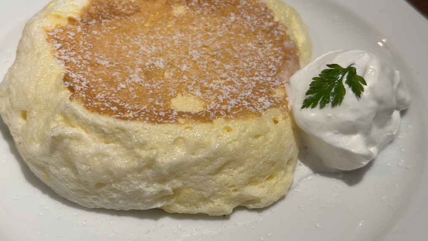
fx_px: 601
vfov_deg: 22.6
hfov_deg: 39.2
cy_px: 85
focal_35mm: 53
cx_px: 216
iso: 50
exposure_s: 1/100
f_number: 1.78
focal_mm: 6.76
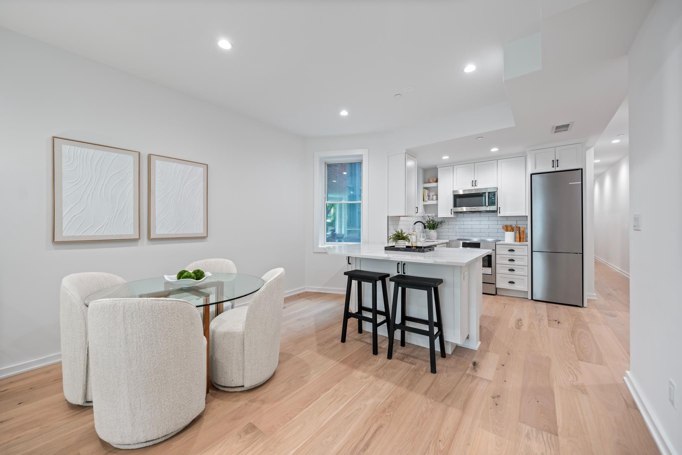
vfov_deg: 81.2
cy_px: 228
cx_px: 341
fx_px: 265
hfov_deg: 104.3
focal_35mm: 14
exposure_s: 1/20
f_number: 4
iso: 800
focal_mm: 14
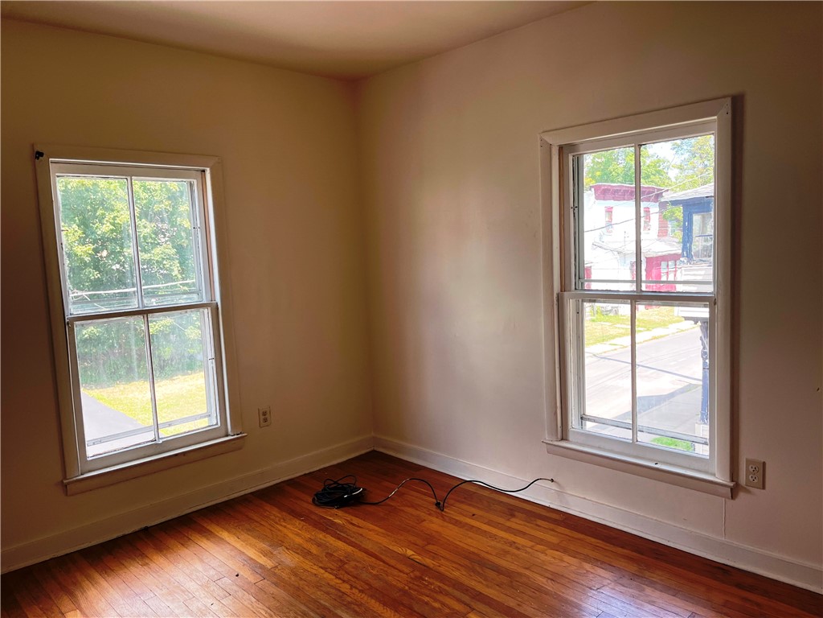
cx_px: 412
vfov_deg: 53.1
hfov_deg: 67.3
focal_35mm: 26
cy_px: 309
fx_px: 618
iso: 40
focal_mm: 5.1
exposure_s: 1/187
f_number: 1.6
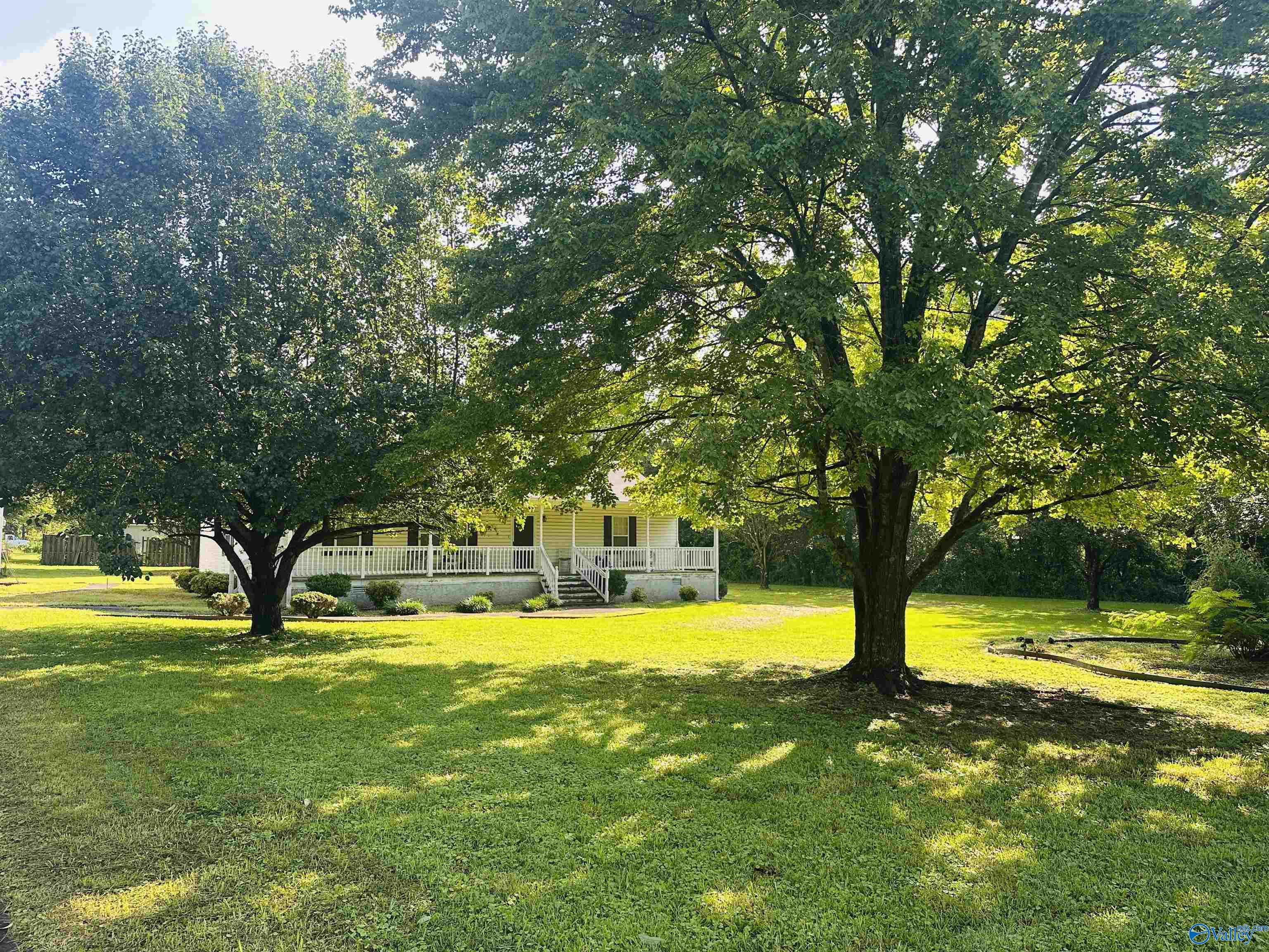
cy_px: 476
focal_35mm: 24
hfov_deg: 71.6
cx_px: 634
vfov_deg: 56.8
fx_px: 880
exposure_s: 1/541
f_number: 1.78
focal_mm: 6.86
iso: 80
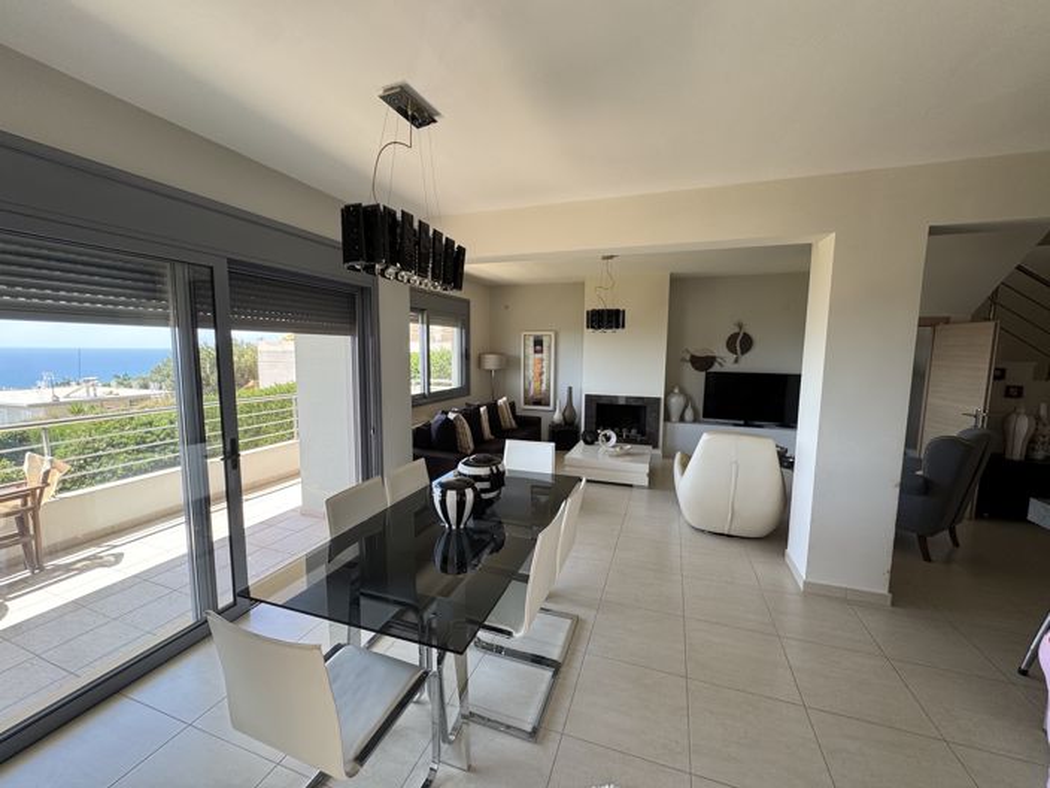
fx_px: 425
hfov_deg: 102.1
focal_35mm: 14
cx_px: 525
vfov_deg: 85.7
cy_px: 394
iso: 50
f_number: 2.2
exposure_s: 1/99
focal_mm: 2.22
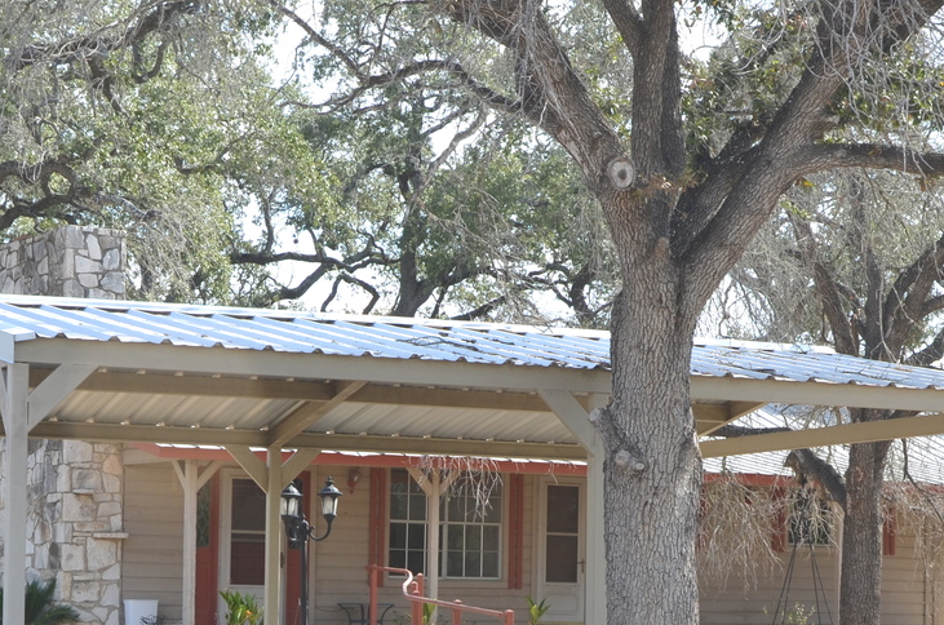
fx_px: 2276
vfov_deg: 15.5
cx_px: 473
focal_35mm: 87
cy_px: 544
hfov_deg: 23.4
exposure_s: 1/250
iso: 200
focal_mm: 26
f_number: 8
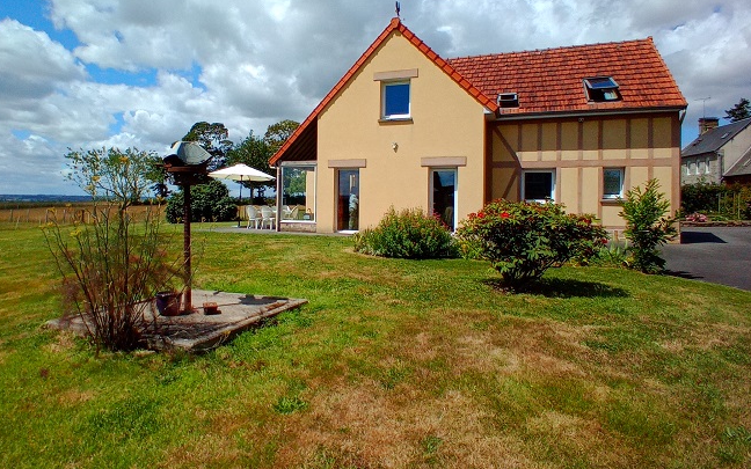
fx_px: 348
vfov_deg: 67.5
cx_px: 321
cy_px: 192
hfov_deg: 93.7
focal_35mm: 17
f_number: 2.2
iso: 102
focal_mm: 1.4
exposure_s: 1/1332
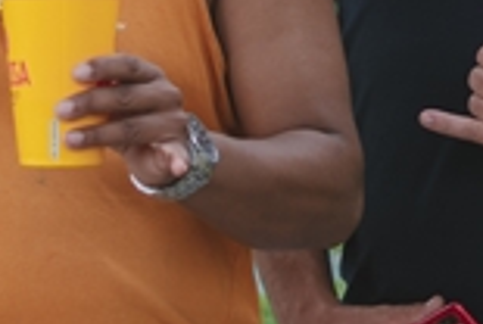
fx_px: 3366
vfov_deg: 5.5
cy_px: 16
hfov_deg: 8.2
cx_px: 435
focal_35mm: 250
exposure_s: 1/160
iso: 125
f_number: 2.5
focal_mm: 35
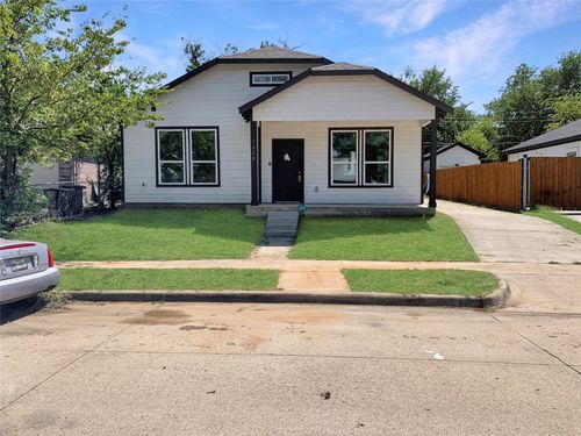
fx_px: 436
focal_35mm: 26
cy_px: 218
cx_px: 290
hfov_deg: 67.3
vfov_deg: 53.1
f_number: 1.8
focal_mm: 4.25
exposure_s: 1/2309
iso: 25
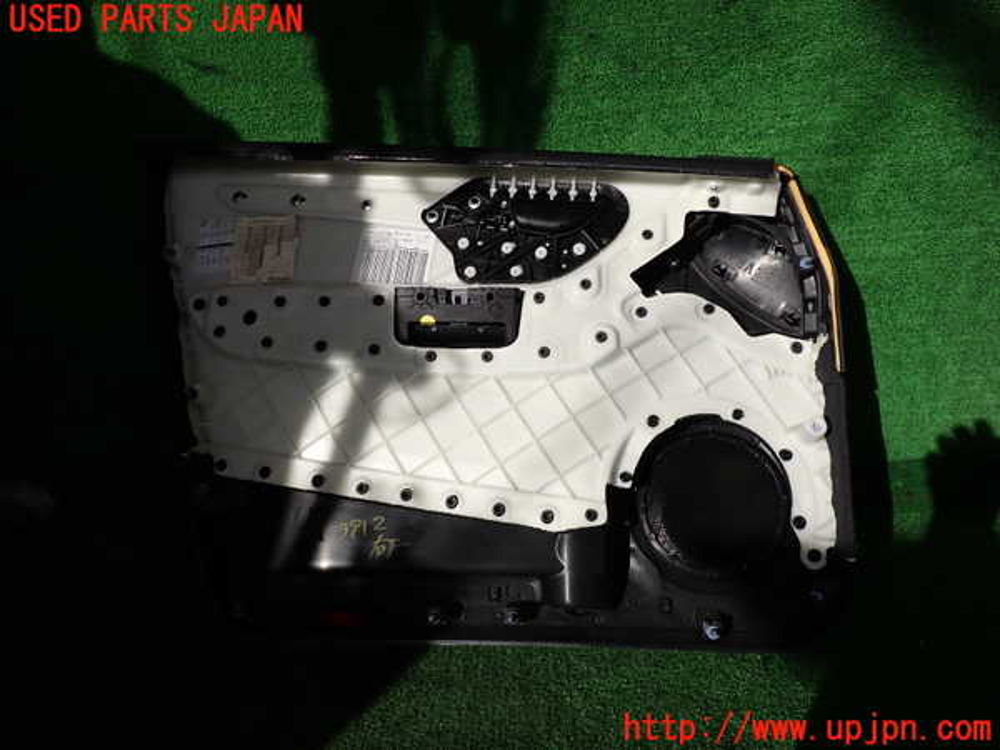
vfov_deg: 54.9
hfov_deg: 69.4
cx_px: 500
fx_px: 722
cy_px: 375
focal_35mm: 25
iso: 100
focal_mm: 4.5
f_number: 8
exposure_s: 1/320
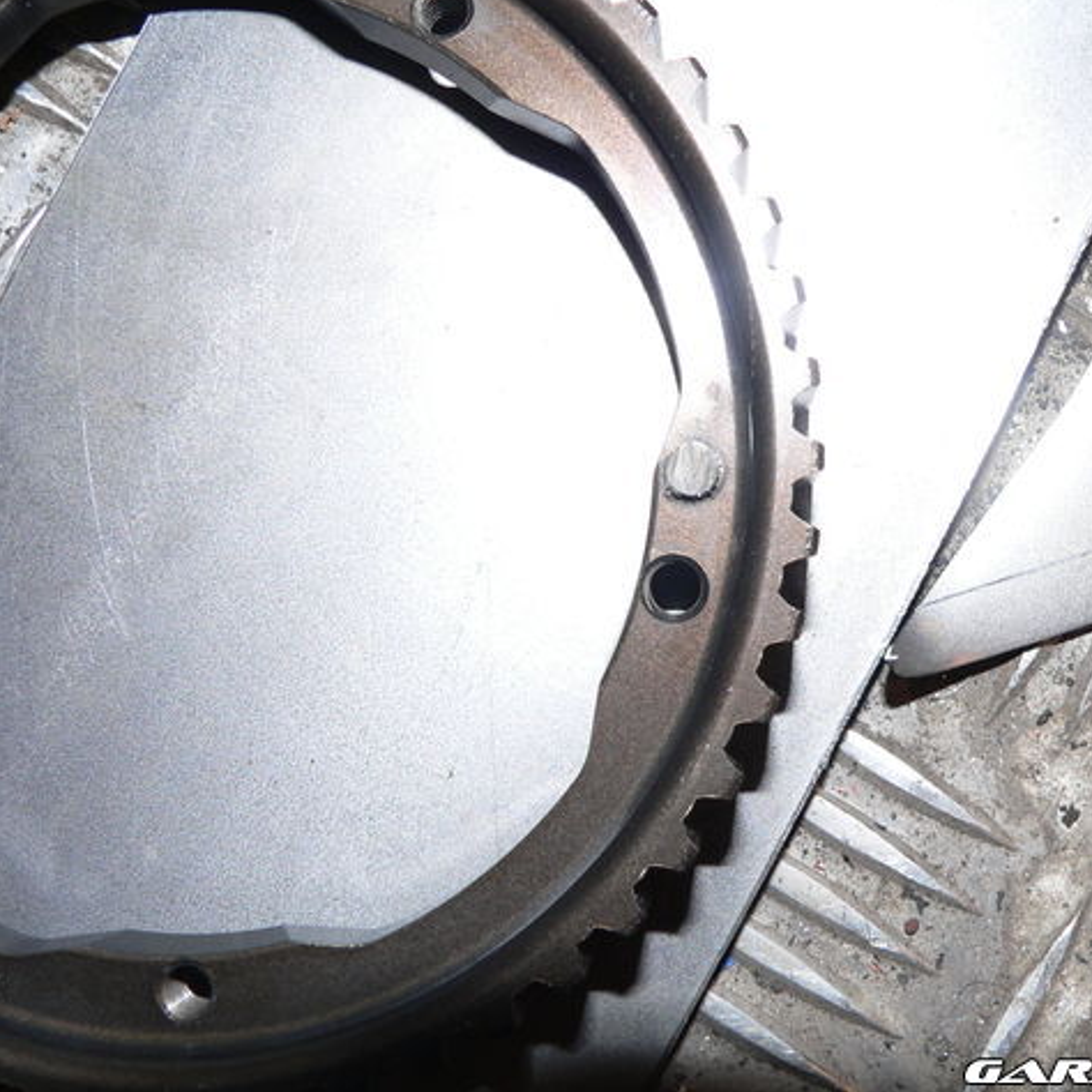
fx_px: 1535
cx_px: 622
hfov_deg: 39.1
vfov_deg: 39.2
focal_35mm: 43
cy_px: 541
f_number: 4
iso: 100
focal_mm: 6
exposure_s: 1/60
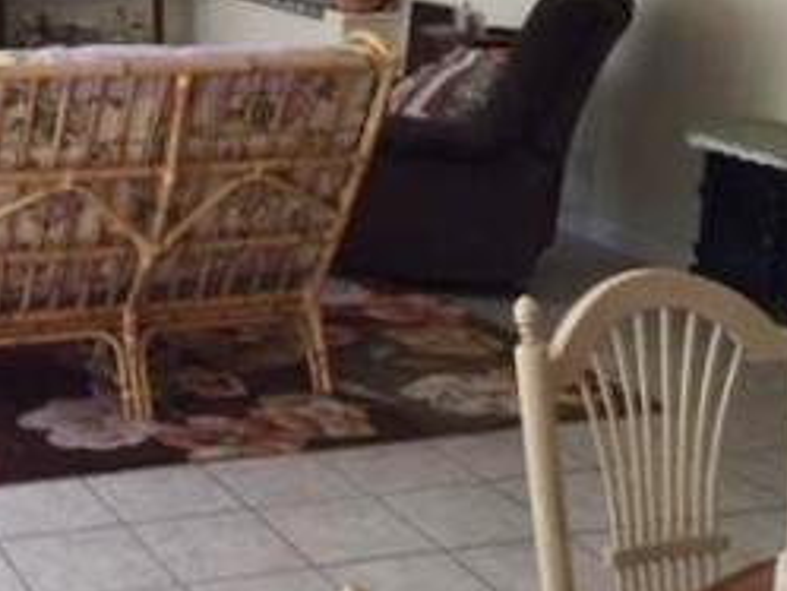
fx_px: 1638
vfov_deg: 20.2
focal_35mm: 72
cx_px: -17
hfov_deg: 25.6
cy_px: 119
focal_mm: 4.15
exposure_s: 1/120
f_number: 2.2
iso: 40
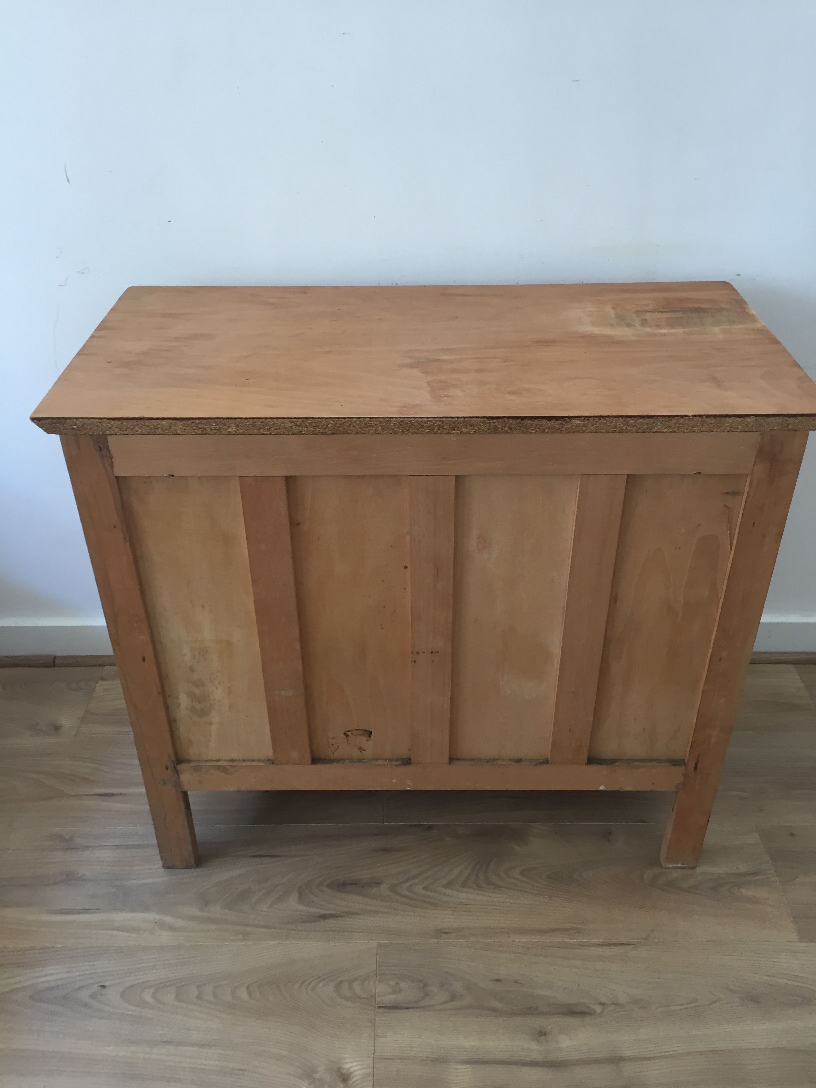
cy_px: 544
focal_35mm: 29
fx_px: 911
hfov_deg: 48.2
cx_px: 408
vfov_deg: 61.7
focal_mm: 4.15
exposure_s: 1/33
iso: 80
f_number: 2.2
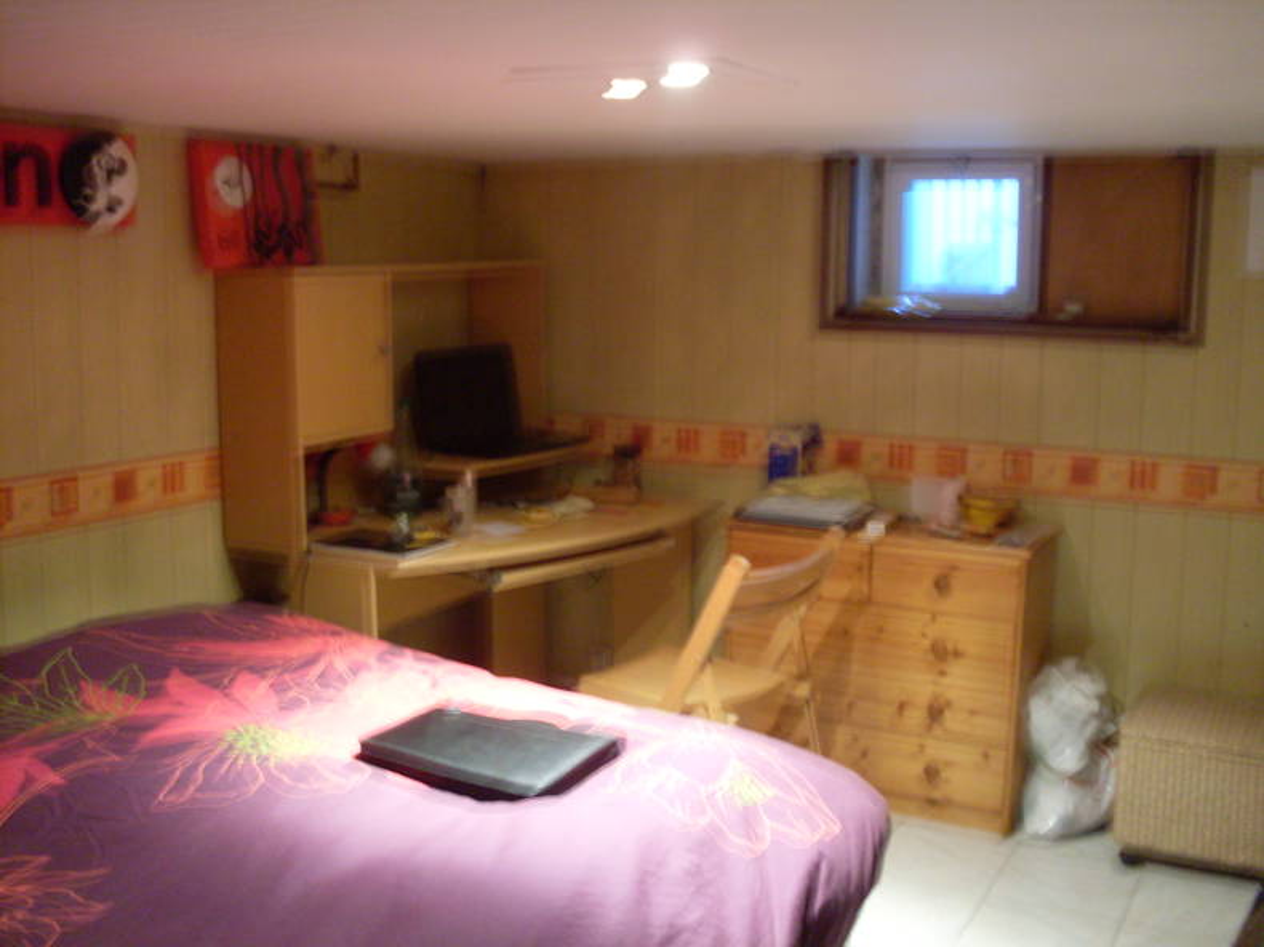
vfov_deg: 37.7
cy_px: 474
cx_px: 632
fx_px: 1387
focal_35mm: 38
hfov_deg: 49.0
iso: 200
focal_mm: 6.3
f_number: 2.8
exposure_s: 1/4
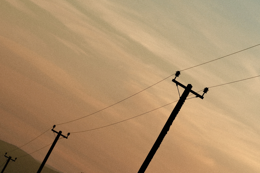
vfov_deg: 10.2
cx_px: 130
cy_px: 86
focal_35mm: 135
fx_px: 975
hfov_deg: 15.2
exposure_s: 1/550
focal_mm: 90
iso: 125
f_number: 4
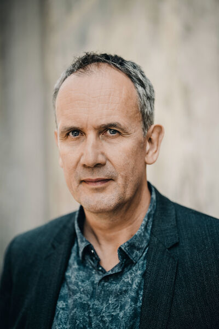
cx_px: 110
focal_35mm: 85
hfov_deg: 16.1
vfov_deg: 23.9
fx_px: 776
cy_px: 164
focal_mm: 85
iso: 100
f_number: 2
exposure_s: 1/640
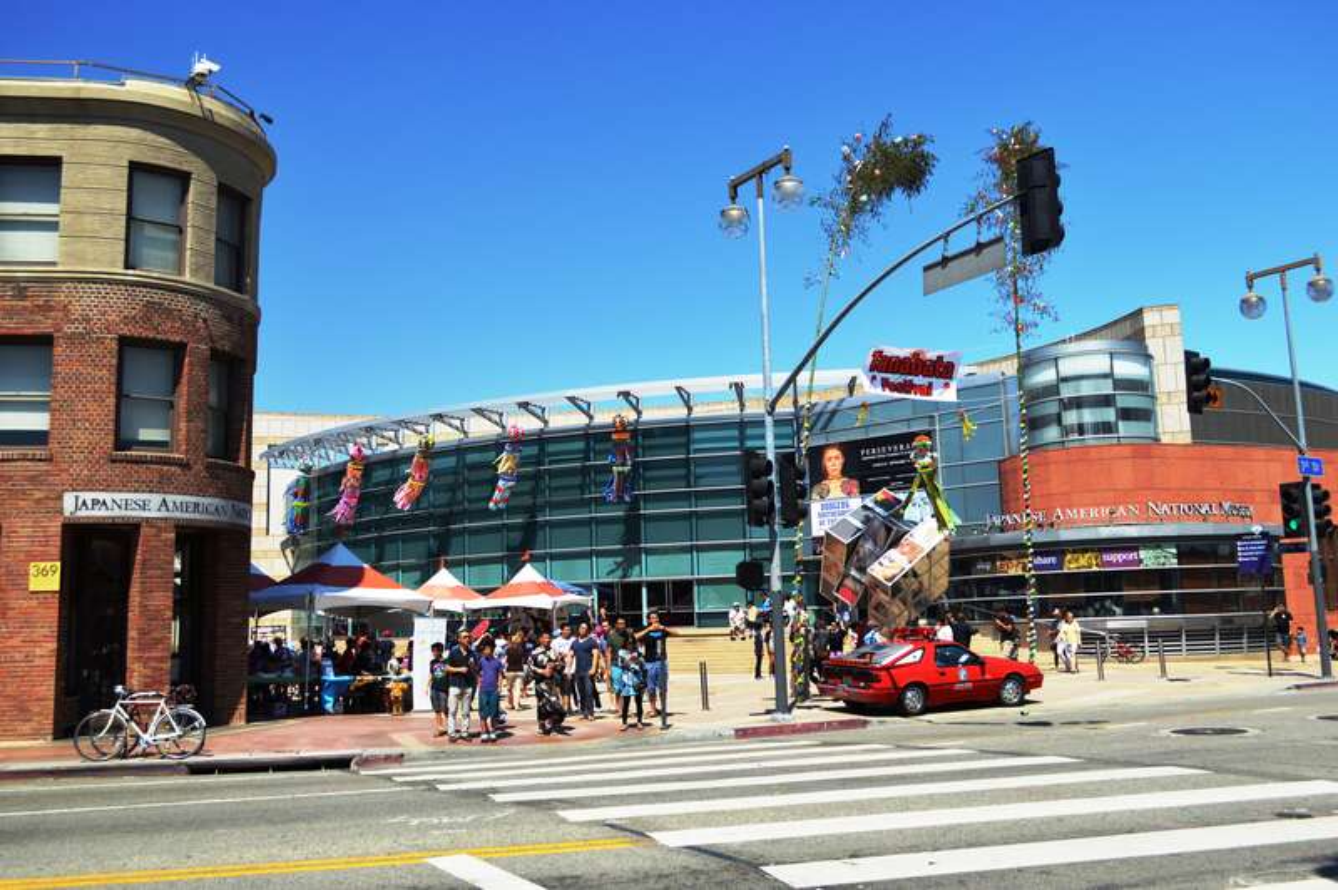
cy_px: 445
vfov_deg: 39.9
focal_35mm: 33
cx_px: 669
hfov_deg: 57.3
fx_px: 1225
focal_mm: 22
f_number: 4.5
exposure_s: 1/1000
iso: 400
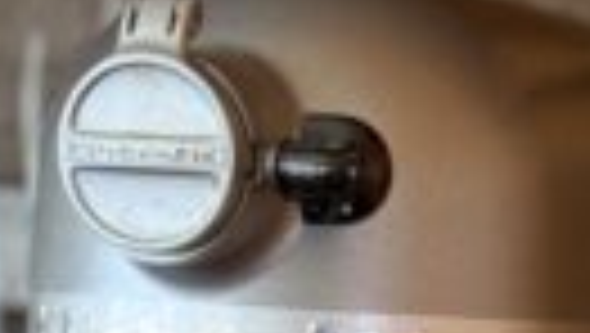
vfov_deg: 5.2
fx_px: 3398
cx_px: 595
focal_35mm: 217
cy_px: 1100
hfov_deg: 9.8
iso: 200
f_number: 1.78
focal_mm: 6.76
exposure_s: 1/60
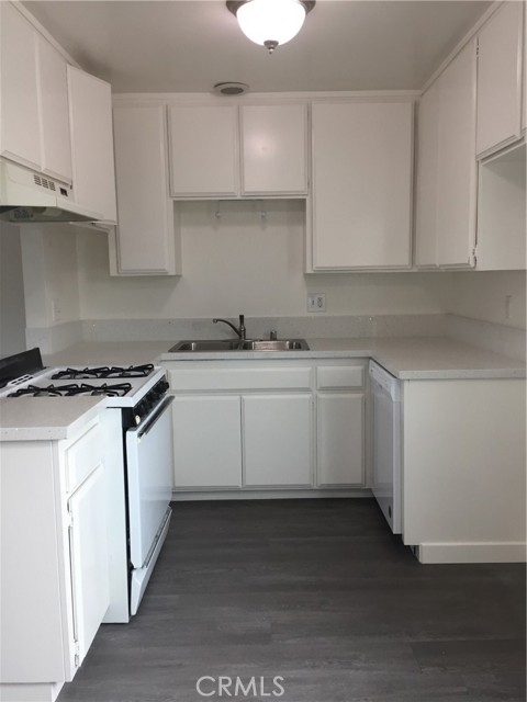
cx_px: 264
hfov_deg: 48.2
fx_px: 589
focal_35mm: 29
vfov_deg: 61.7
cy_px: 351
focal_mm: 4.15
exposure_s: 1/40
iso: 32
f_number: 2.2
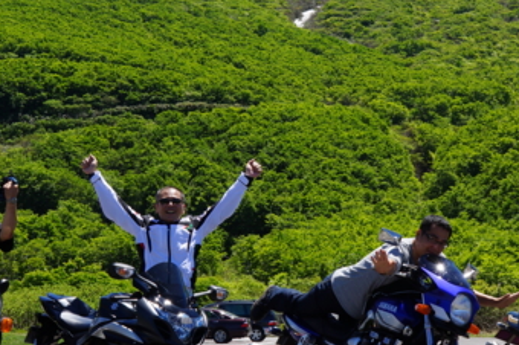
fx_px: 1527
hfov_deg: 19.3
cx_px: 311
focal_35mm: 106
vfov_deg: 12.9
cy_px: 164
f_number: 13
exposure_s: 1/100
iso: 100
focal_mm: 30
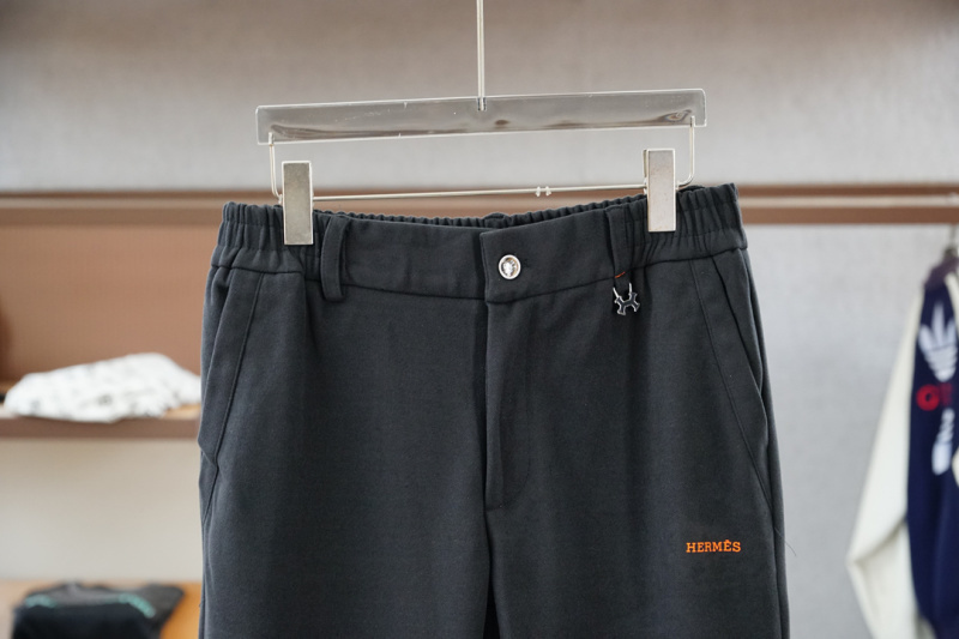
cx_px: 480
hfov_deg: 26.0
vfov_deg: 17.5
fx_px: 2077
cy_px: 320
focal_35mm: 78
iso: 1250
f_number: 4
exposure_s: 1/125
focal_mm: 52
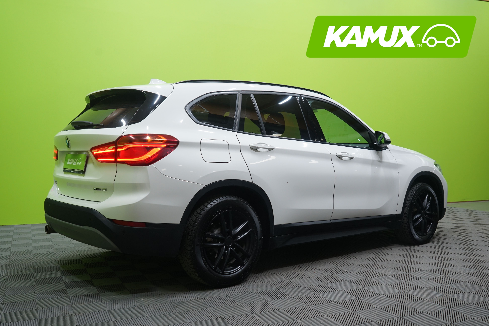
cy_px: 163
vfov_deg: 38.9
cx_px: 244
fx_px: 462
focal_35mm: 34
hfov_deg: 55.8
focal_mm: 34
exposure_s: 1/25
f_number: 5.6
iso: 800
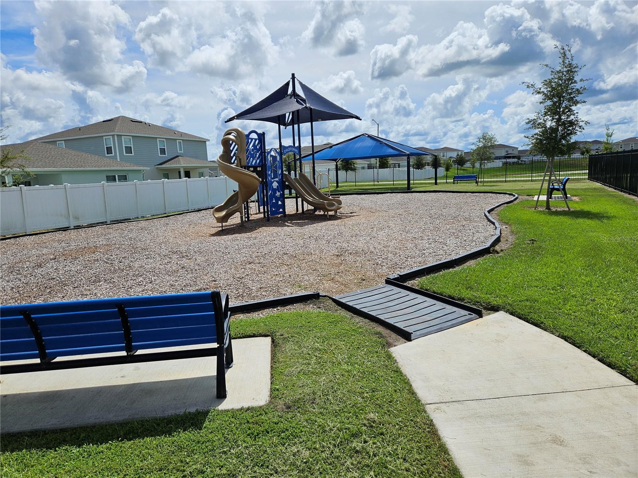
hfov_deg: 73.9
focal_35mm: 23
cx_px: 319
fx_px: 424
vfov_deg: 58.9
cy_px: 239
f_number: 1.8
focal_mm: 5.4
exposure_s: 1/4456
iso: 25
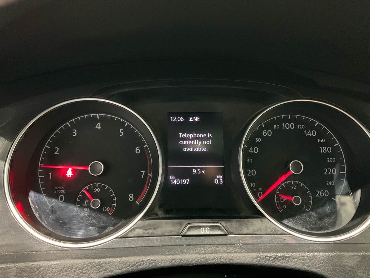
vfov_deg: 48.2
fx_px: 310
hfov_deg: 61.7
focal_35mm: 29
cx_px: 185
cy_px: 139
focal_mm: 3
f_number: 1.8
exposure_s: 1/24
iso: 640
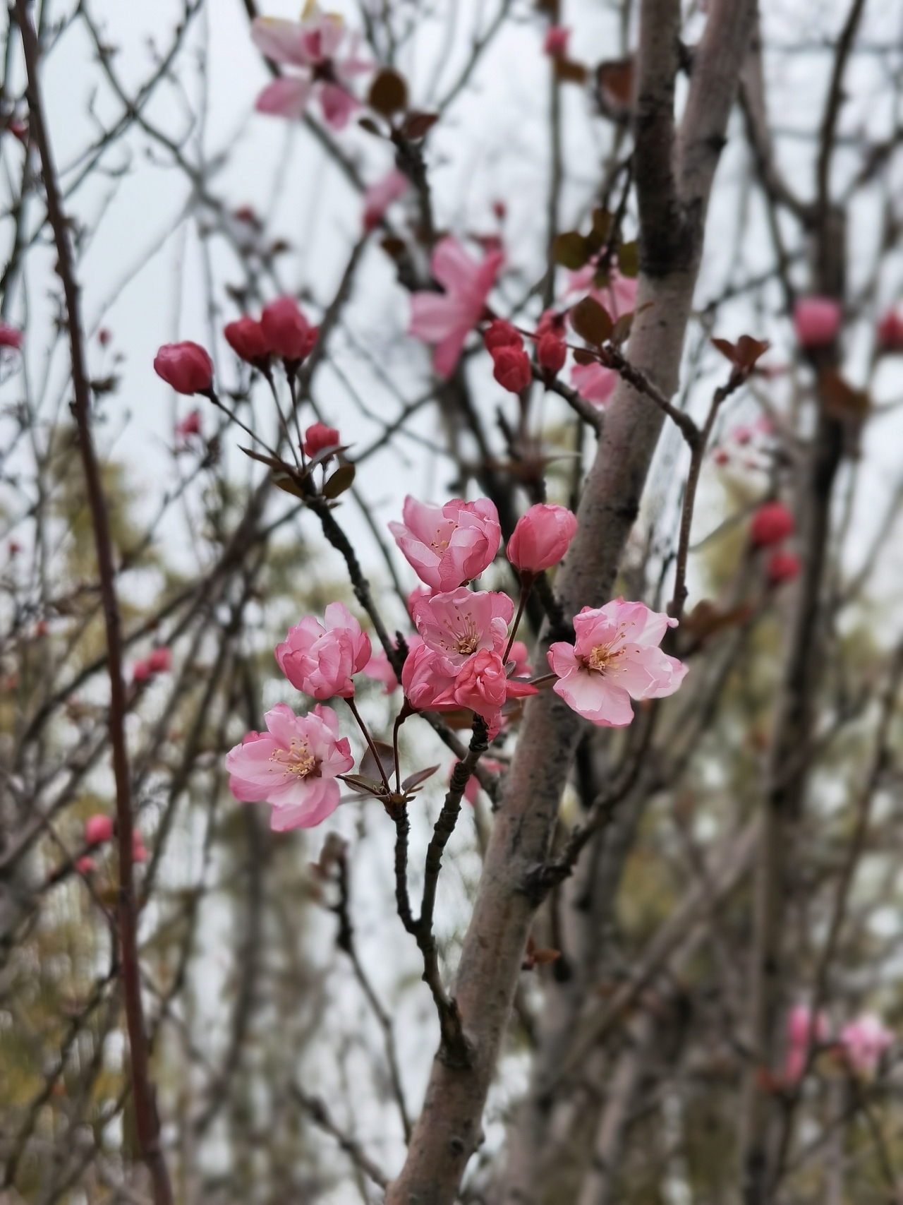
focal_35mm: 54
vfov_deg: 35.5
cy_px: 602
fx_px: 1878
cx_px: 452
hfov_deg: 27.0
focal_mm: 6.67
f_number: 4
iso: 50
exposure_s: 1/1742
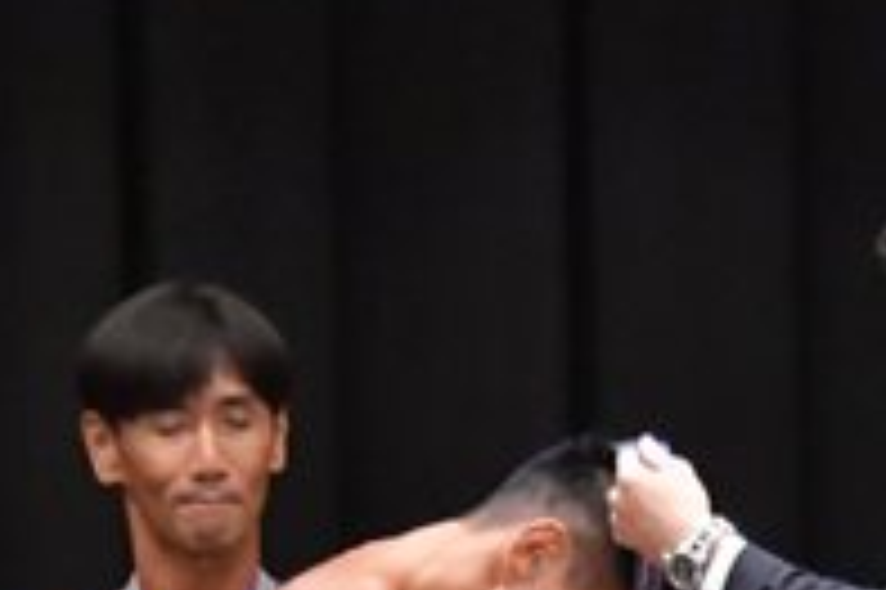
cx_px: 690
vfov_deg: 1.6
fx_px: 21024
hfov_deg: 2.4
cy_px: 1103
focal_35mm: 855
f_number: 5.6
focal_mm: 145
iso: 6400
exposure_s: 1/400
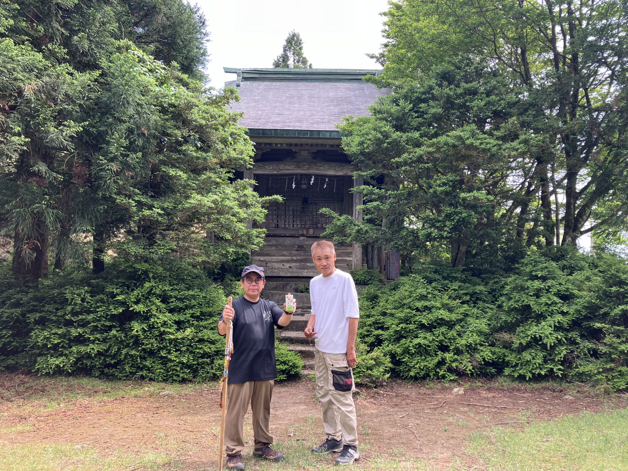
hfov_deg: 63.4
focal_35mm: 28
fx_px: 508
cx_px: 314
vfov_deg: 49.7
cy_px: 236
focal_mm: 3.99
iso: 25
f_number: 1.8
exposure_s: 1/122
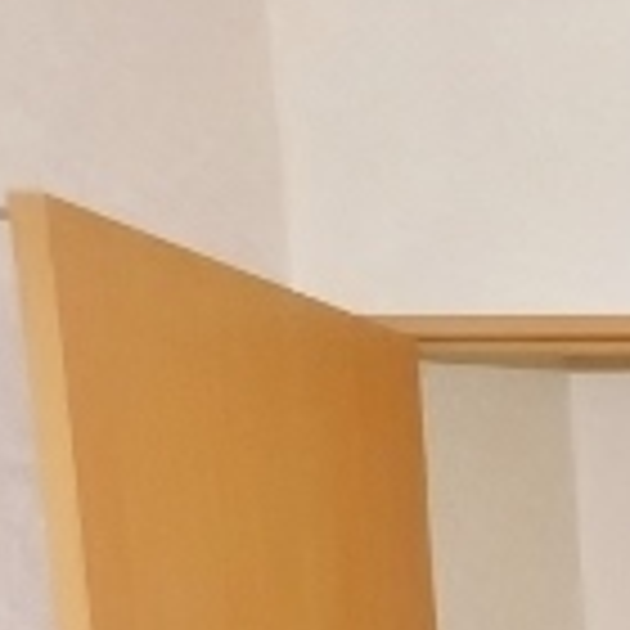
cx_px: 1318
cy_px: 1026
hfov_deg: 14.8
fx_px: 1915
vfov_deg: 16.5
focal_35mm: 93
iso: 200
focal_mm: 4
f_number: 3
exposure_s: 1/30
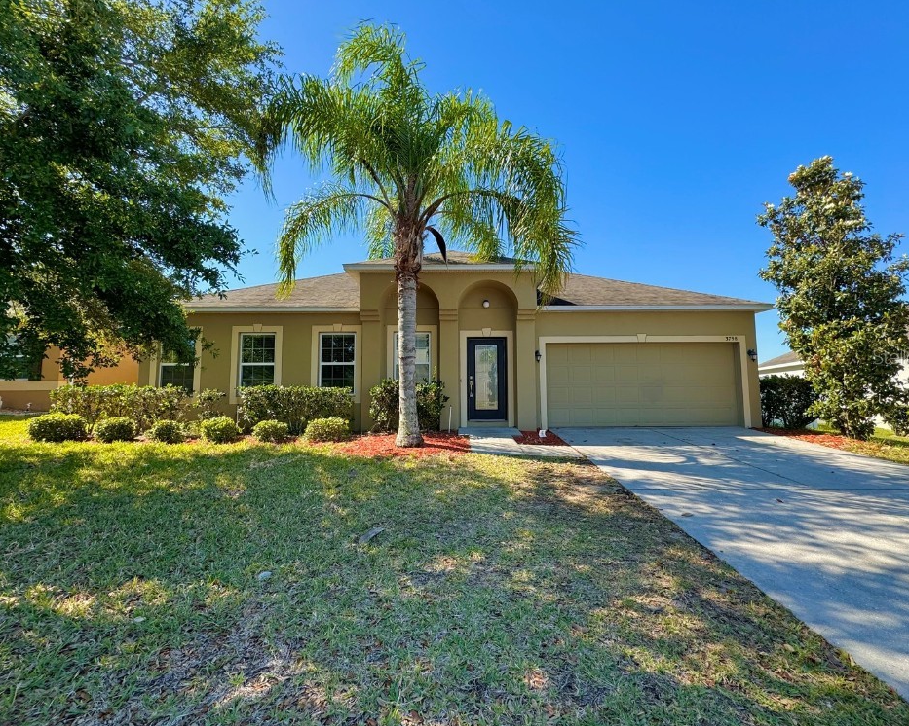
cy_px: 356
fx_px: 403
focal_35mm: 15
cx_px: 466
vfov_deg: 84.0
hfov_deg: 96.8
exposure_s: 1/573
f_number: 2.2
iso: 40
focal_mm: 2.22
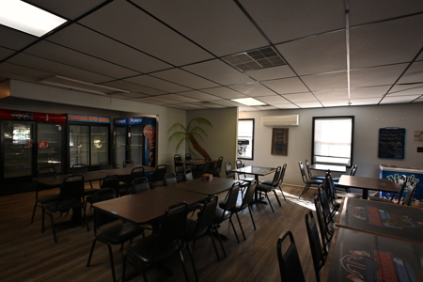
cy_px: 141
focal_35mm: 18
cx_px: 212
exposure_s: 1/60
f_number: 4
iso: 320
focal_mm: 12
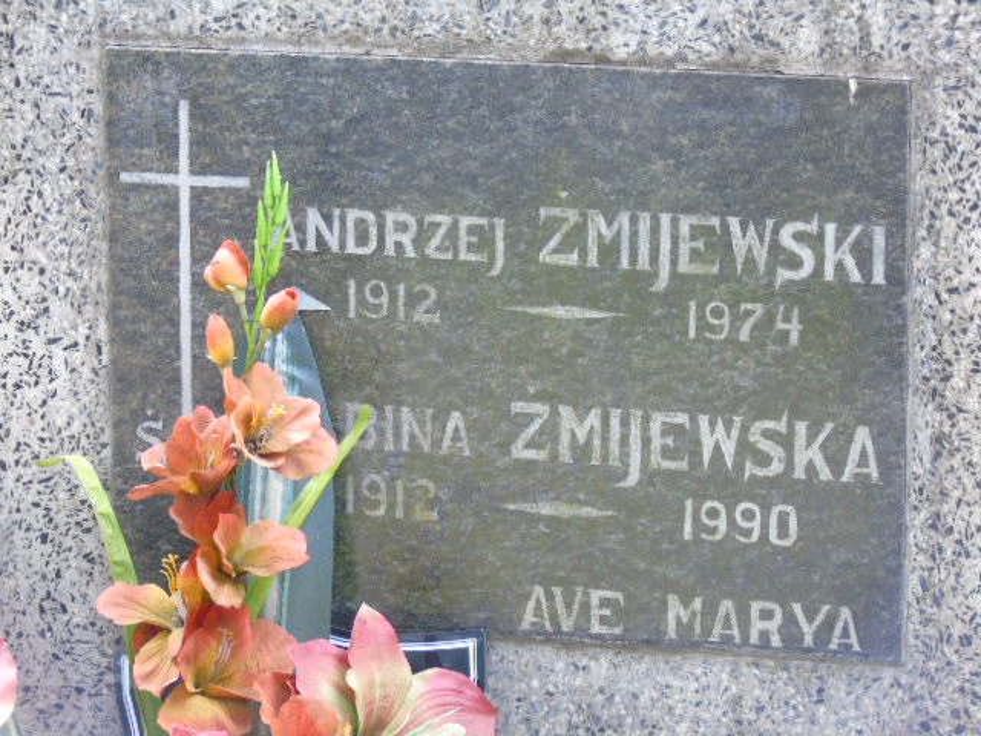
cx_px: 490
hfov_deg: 9.3
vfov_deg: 7.0
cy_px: 368
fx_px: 6008
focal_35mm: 212
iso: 400
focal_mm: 38
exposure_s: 1/80
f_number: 4.7
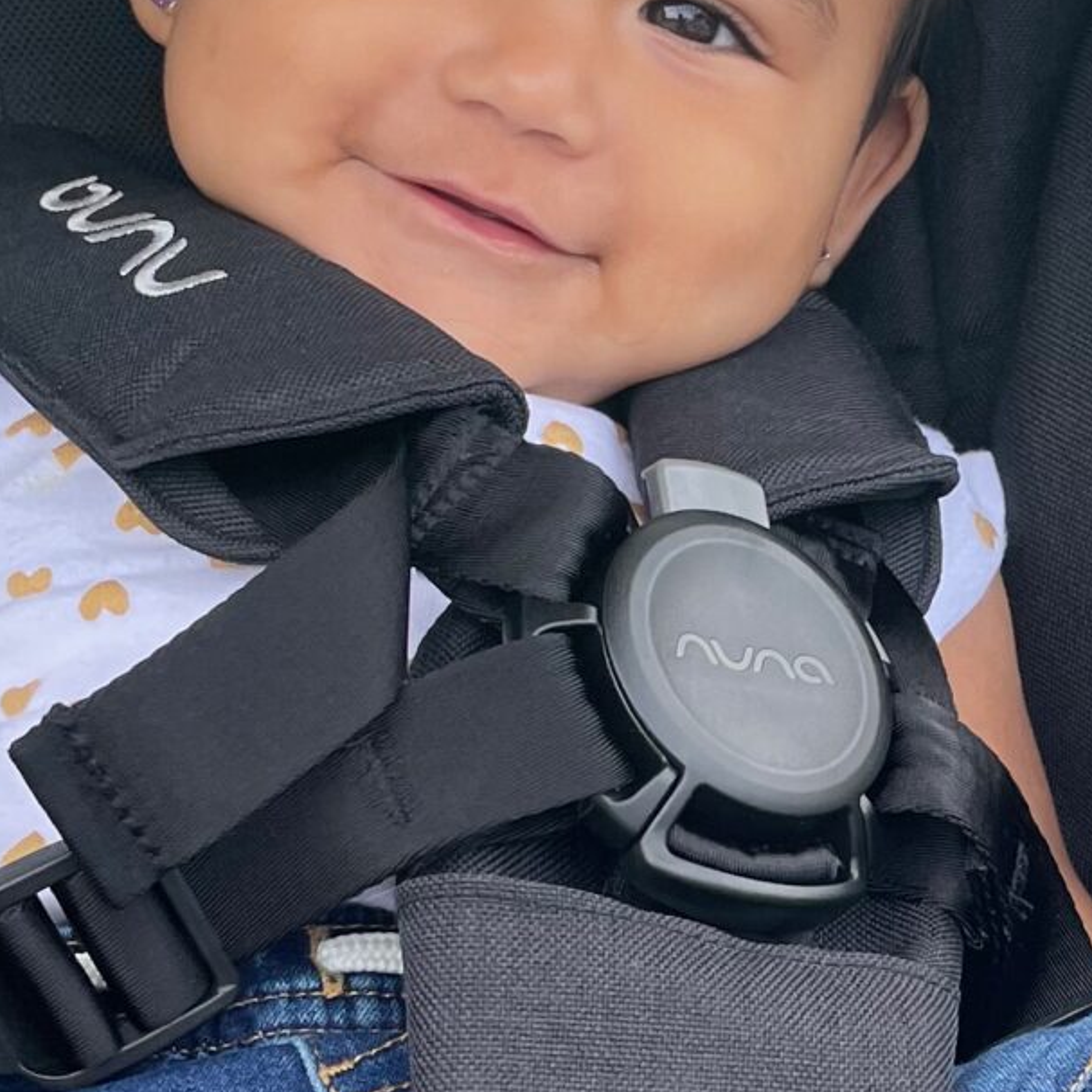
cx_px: 1031
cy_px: 909
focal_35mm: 97
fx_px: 3462
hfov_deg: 17.6
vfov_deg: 17.7
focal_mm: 4.2
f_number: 1.6
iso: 32
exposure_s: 1/373
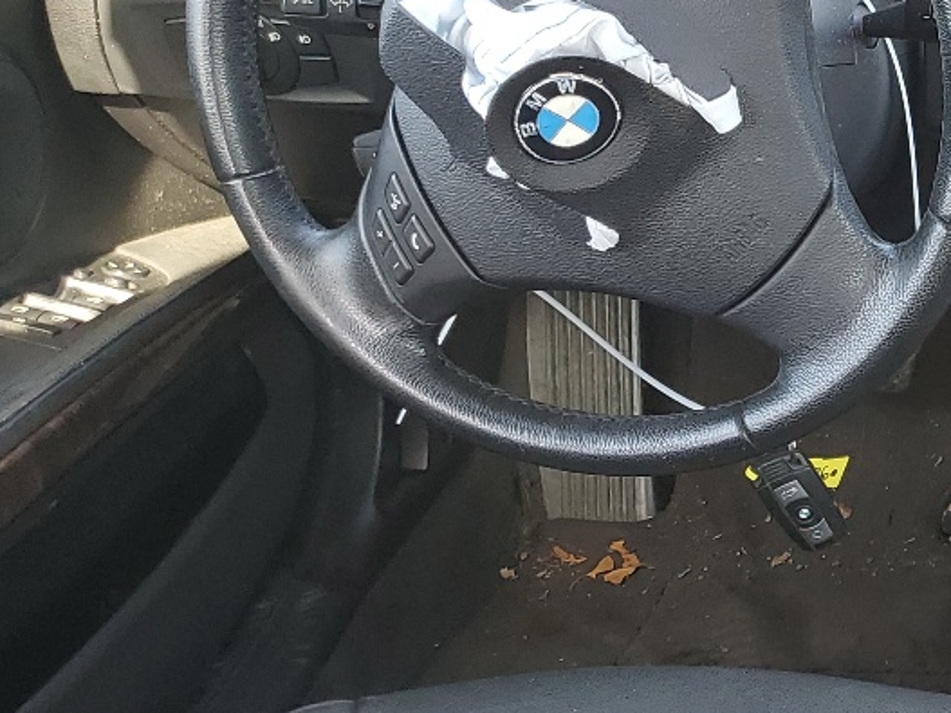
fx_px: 2170
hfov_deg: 21.7
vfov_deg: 18.5
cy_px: 581
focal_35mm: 79
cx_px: 1308
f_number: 1.5
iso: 50
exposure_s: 1/60.2
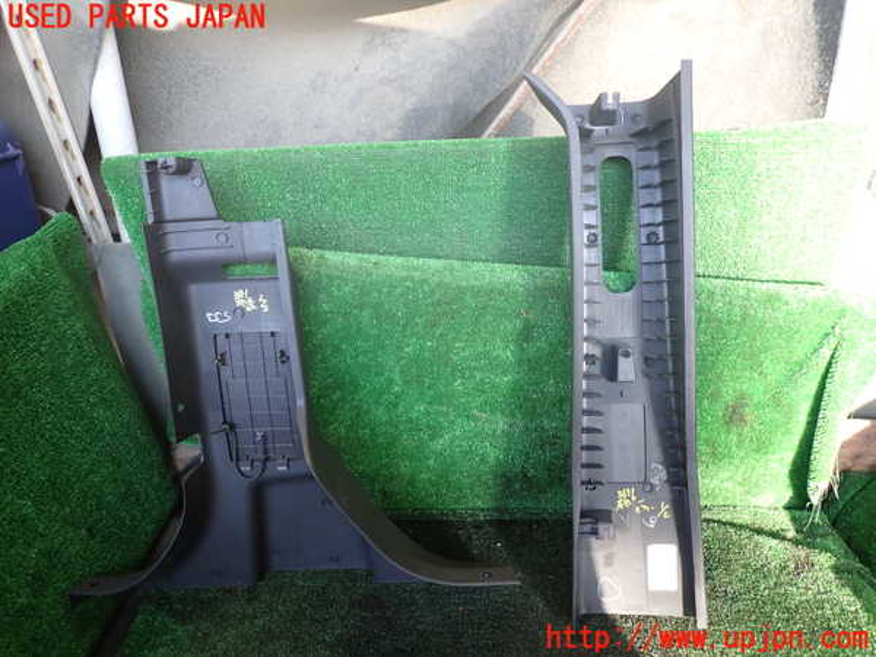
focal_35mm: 25
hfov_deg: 69.4
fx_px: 633
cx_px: 438
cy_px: 328
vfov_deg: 54.9
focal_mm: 4.5
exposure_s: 1/60
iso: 100
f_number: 2
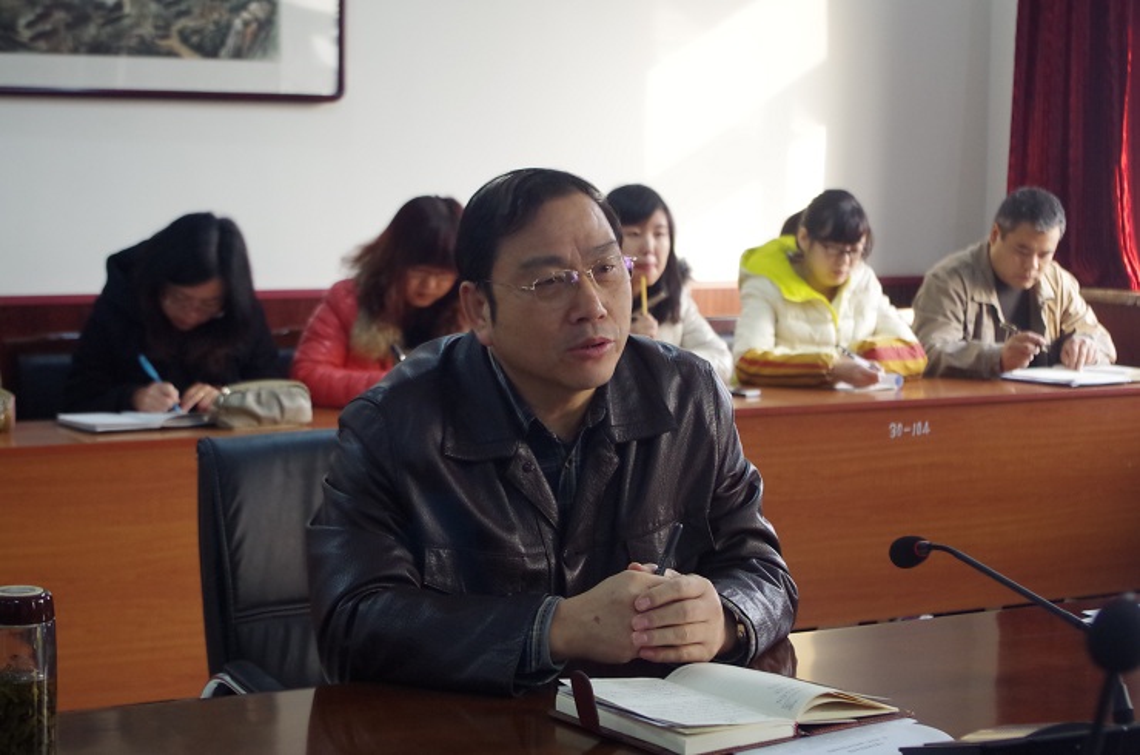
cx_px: 570
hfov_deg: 28.1
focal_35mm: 72
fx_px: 2275
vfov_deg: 18.8
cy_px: 378
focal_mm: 47.5
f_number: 5.6
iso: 1600
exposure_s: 1/60
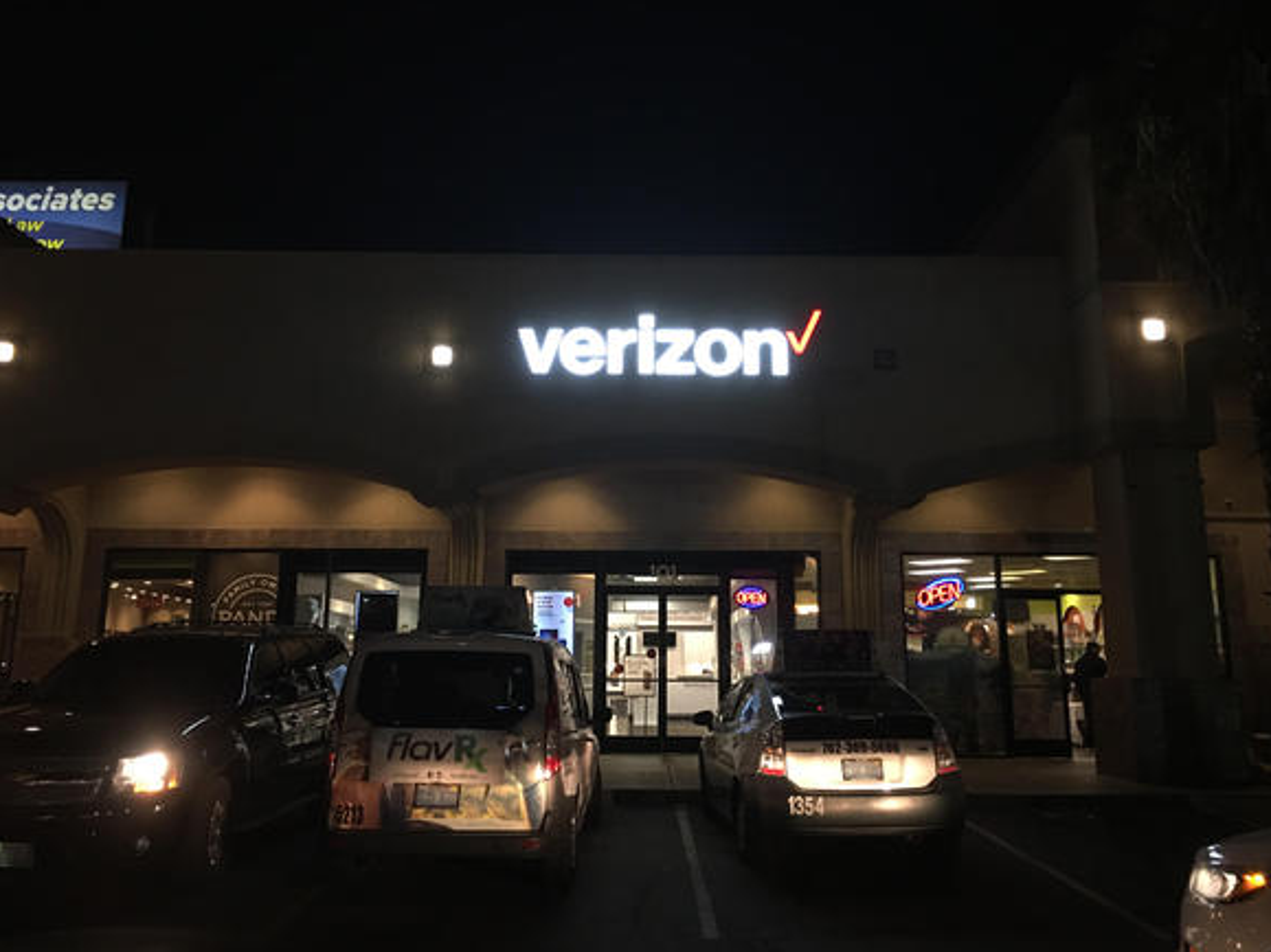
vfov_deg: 45.4
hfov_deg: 58.3
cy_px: 450
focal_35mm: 31
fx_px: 1138
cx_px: 657
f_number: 2.2
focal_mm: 4.15
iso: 80
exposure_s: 1/15
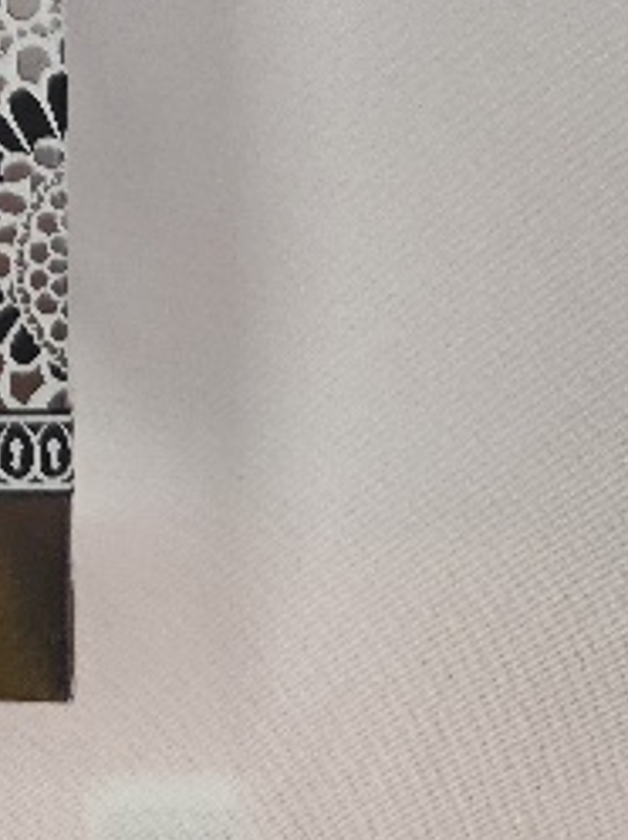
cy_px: -496
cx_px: -314
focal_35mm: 74
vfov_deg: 21.2
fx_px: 1795
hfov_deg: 17.8
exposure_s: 1/101
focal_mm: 6.3
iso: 400
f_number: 1.7
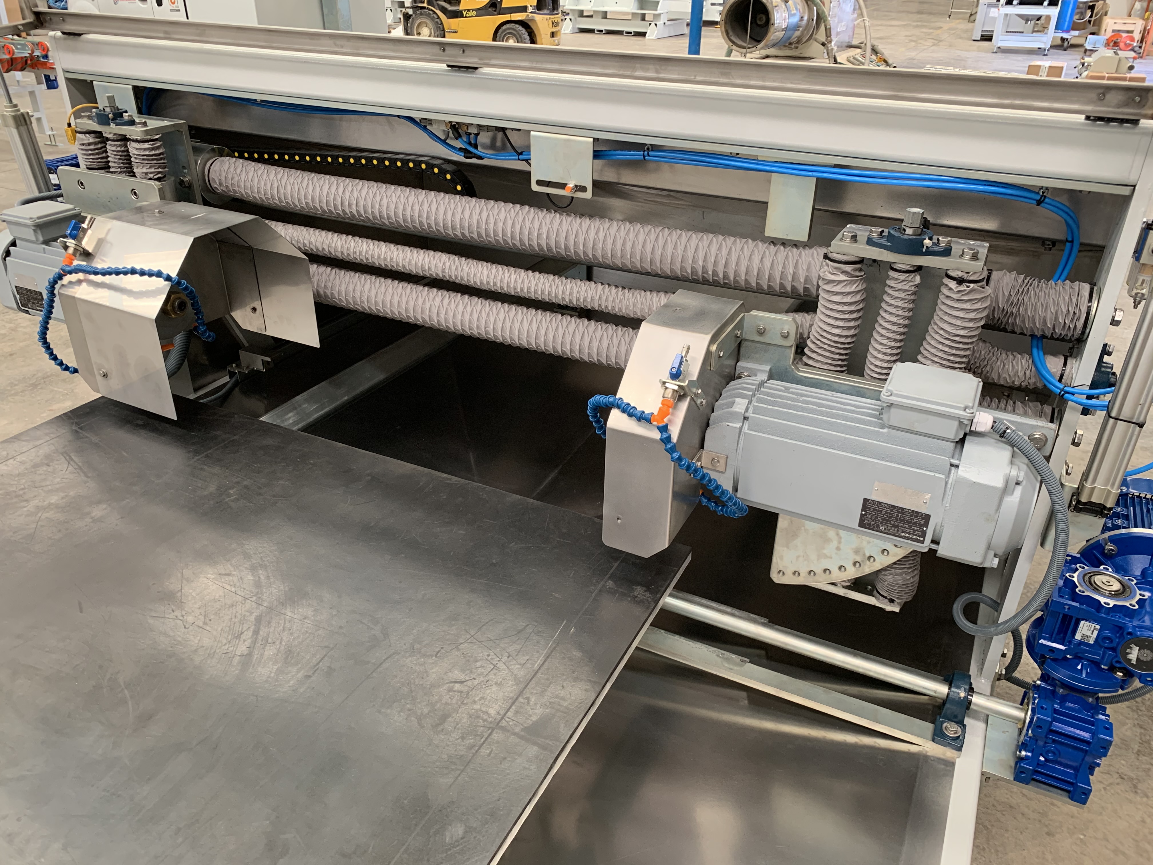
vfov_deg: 53.1
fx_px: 866
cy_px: 432
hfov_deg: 67.3
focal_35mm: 26
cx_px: 576
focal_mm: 4.25
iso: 100
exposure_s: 1/116
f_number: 1.8
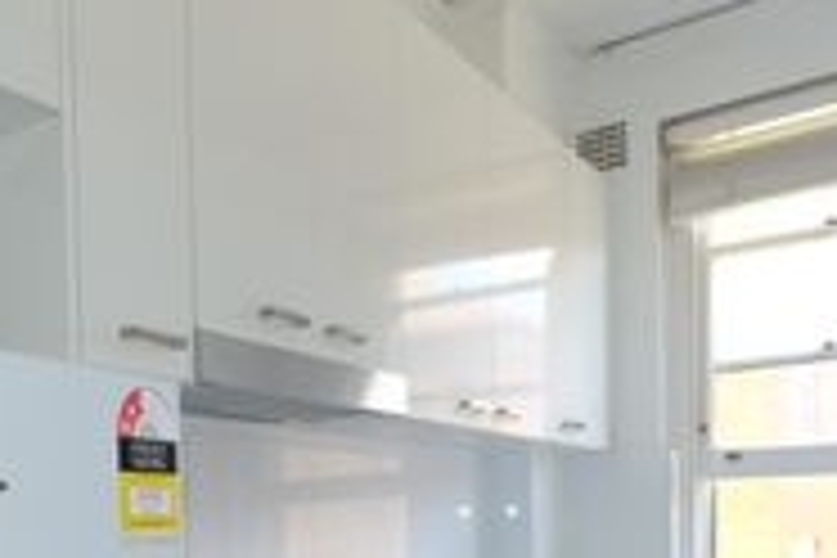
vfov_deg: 31.7
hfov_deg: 50.7
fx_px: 883
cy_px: 587
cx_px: 432
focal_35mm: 38
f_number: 4
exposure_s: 1/30
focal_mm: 10
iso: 200
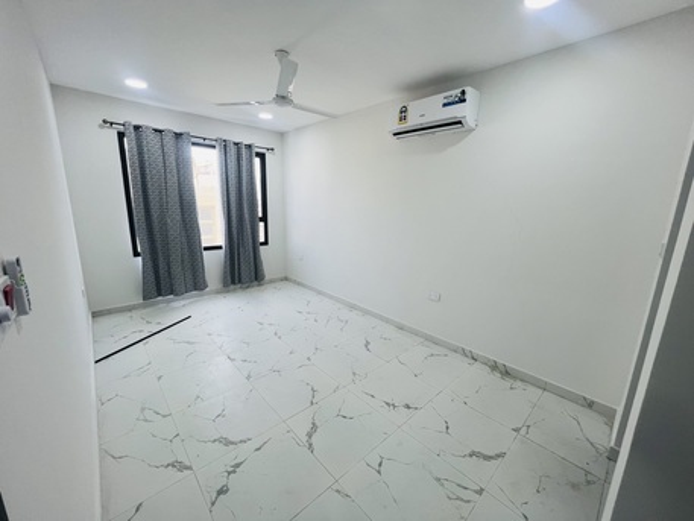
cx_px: 347
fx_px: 261
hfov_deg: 106.2
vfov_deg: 89.9
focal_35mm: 13
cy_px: 260
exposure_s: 1/100
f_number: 1.8
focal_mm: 1.57
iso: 64
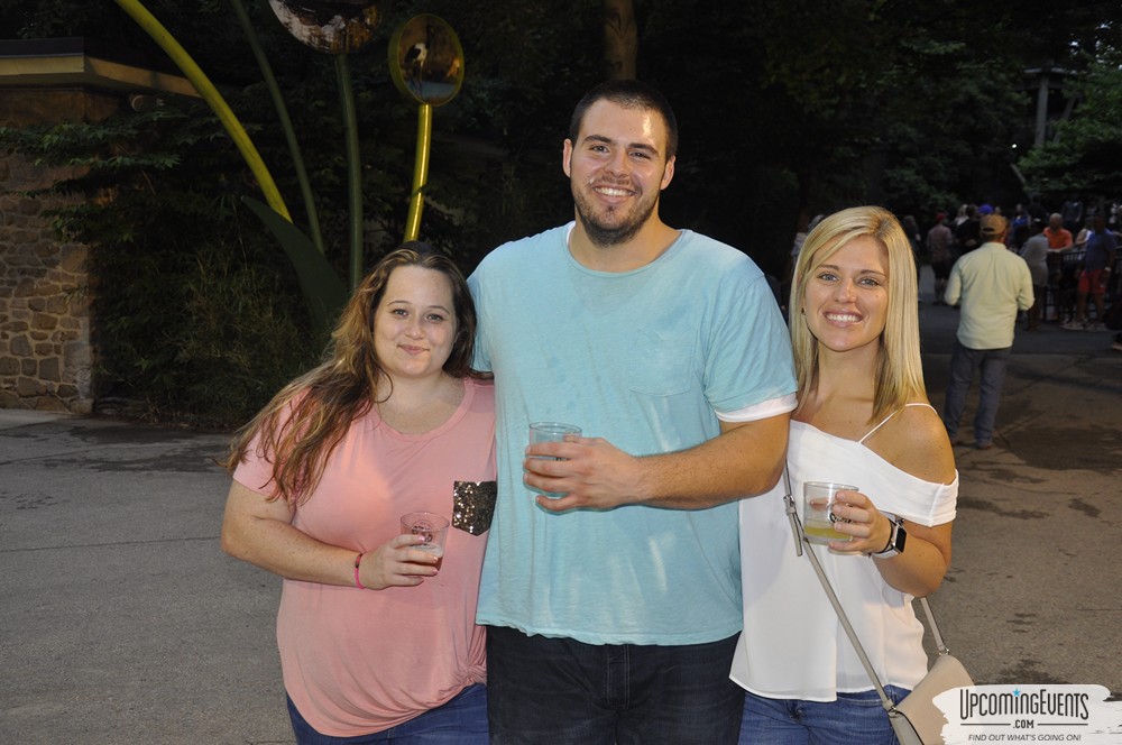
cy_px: 372
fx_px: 1307
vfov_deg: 31.8
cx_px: 561
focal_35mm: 42
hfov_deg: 46.5
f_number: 4
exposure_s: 1/60
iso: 400
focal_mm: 28
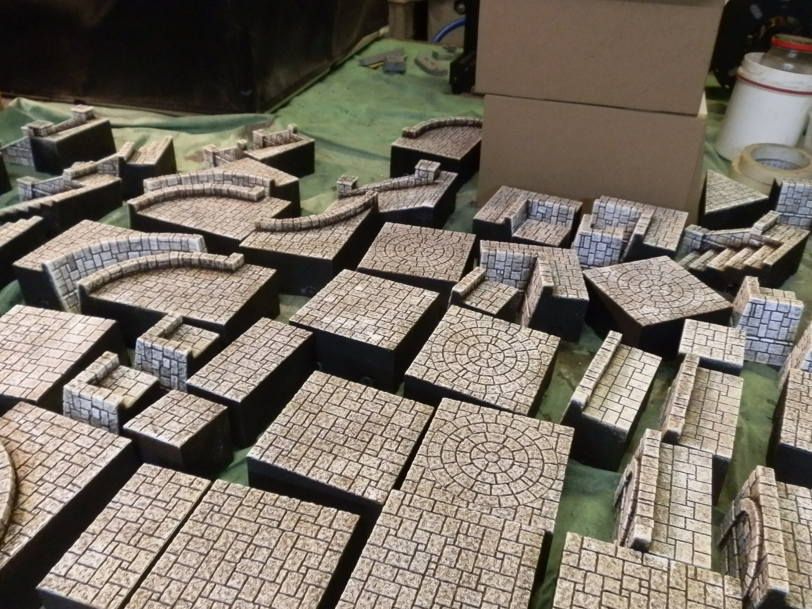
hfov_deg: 61.7
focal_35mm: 29
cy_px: 308
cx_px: 408
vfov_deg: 48.2
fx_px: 680
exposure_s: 1/30
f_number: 3.1
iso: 400
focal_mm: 5
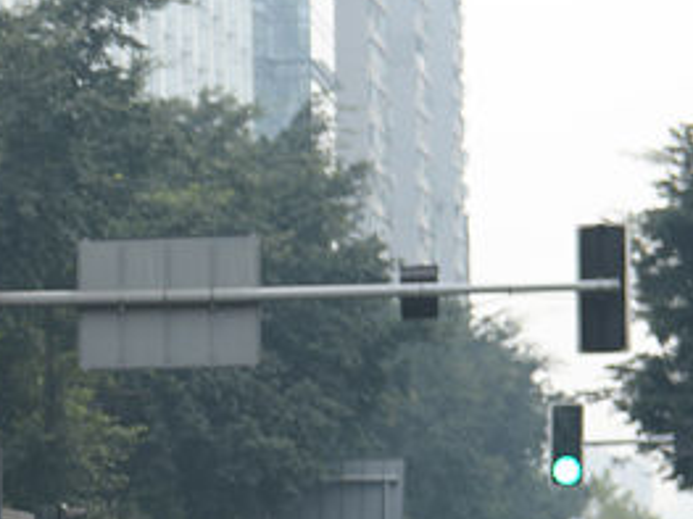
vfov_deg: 4.8
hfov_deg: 6.2
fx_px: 6143
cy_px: 699
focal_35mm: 307
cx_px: -819
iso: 100
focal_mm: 70
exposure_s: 1/200
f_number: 4.5
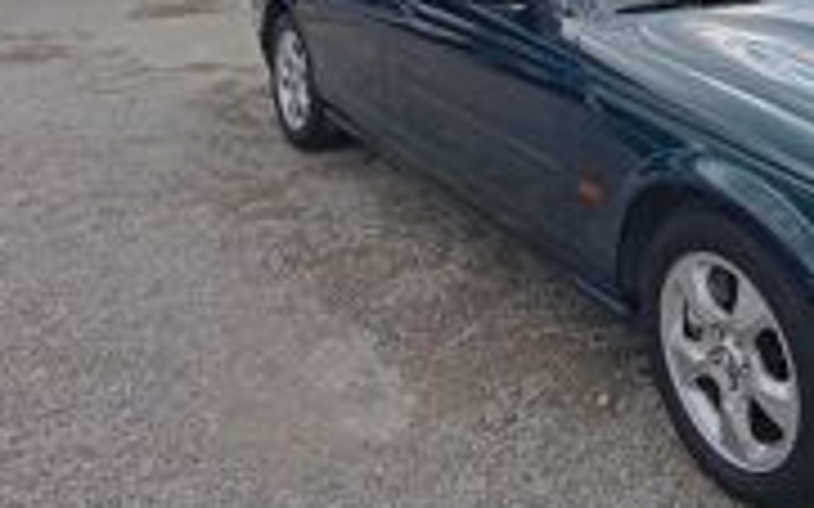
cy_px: -135
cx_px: 652
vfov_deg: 25.1
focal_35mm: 45
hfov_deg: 42.4
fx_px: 998
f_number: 2.2
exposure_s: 1/236
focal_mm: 1.65
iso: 50
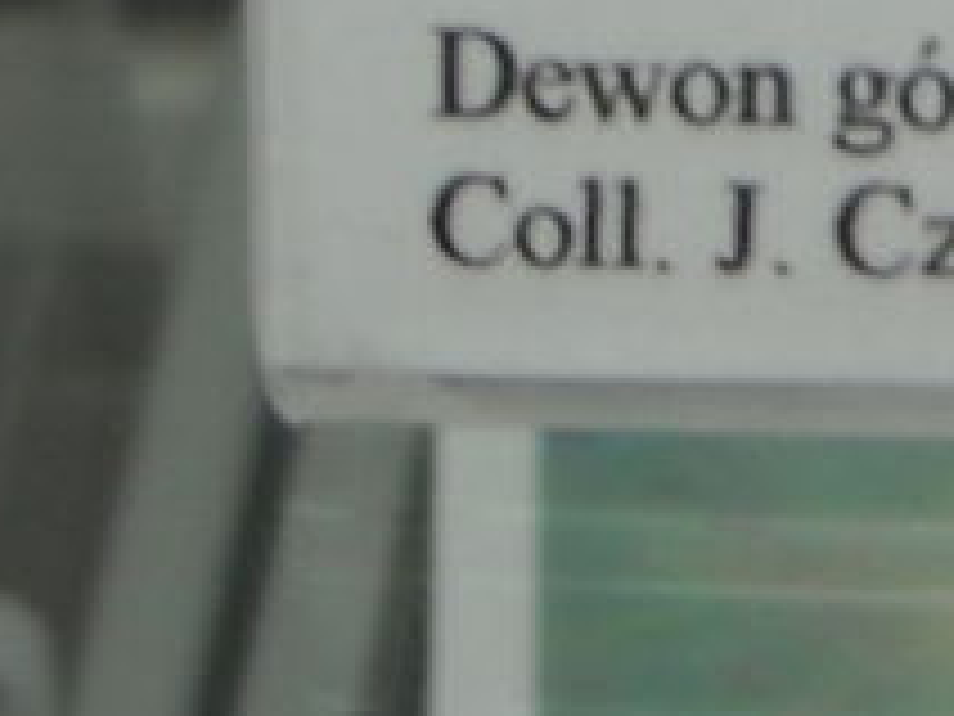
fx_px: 11244
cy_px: -1918
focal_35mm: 408
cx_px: 1688
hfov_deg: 4.8
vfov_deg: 3.5
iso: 64
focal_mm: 8.85
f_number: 3.3
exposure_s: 1/28
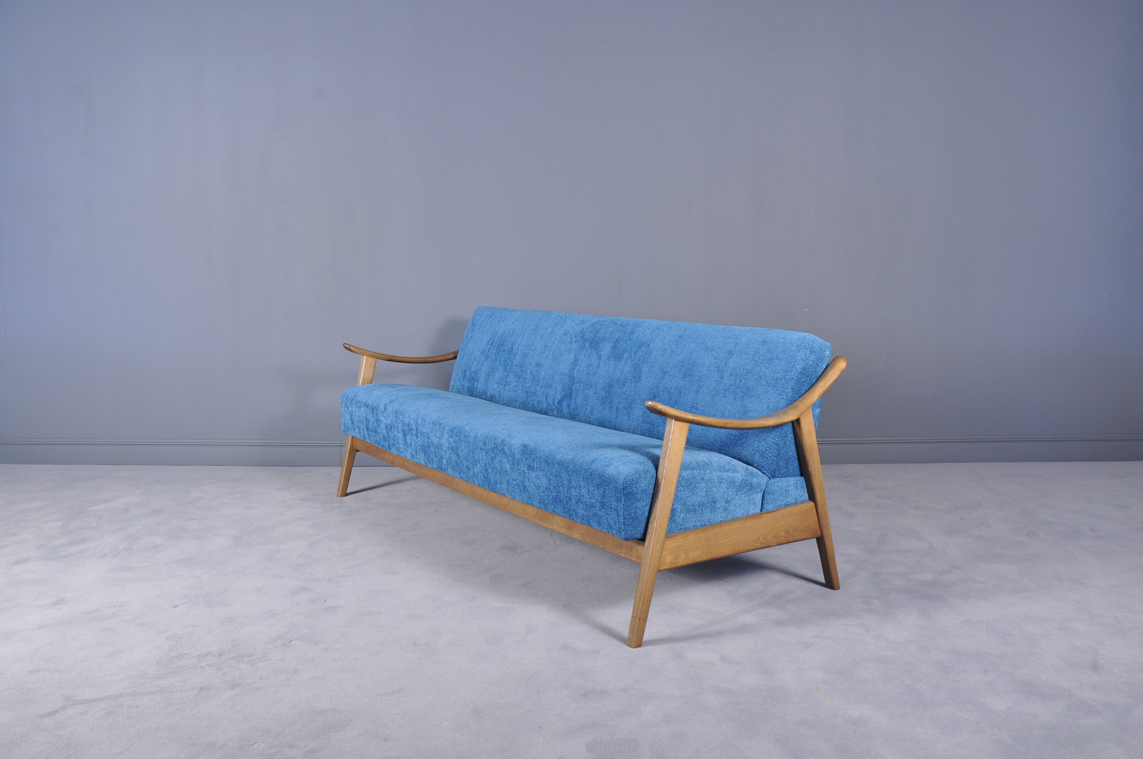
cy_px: 380
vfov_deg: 39.9
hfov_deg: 57.3
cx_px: 572
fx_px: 1046
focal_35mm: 33
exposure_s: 1/5
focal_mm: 22
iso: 400
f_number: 8
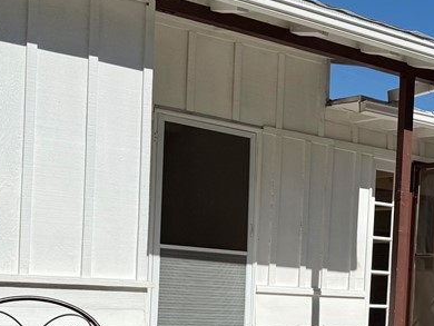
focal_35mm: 63
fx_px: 790
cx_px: 393
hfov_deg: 29.4
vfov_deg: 22.5
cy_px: 314
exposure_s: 1/14286
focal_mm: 6.76
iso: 80
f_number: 1.78
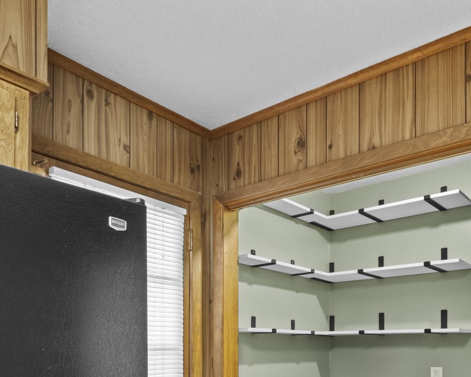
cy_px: 345
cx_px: 252
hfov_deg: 54.2
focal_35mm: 33
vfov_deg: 40.8
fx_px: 460
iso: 800
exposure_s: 1.3
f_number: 7.1
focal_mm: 10
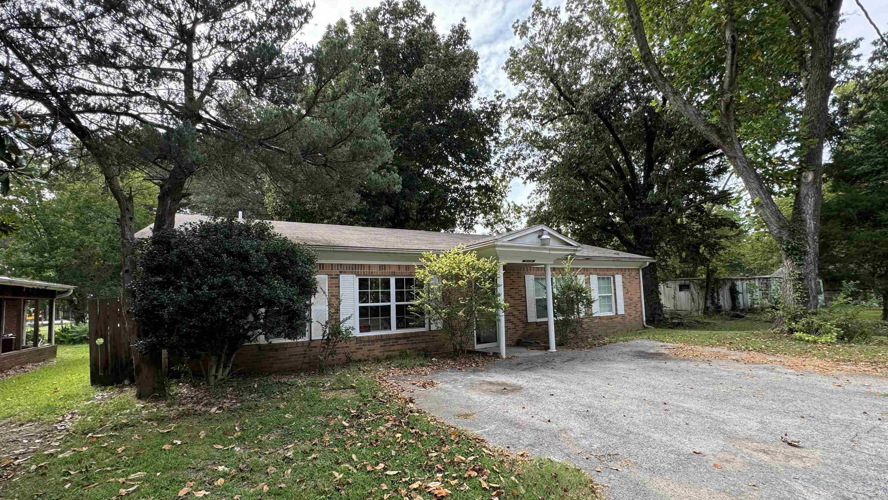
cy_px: 268
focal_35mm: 16
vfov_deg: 67.0
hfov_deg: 99.4
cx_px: 449
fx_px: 377
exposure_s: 1/222
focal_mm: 2.22
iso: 40
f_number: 2.2
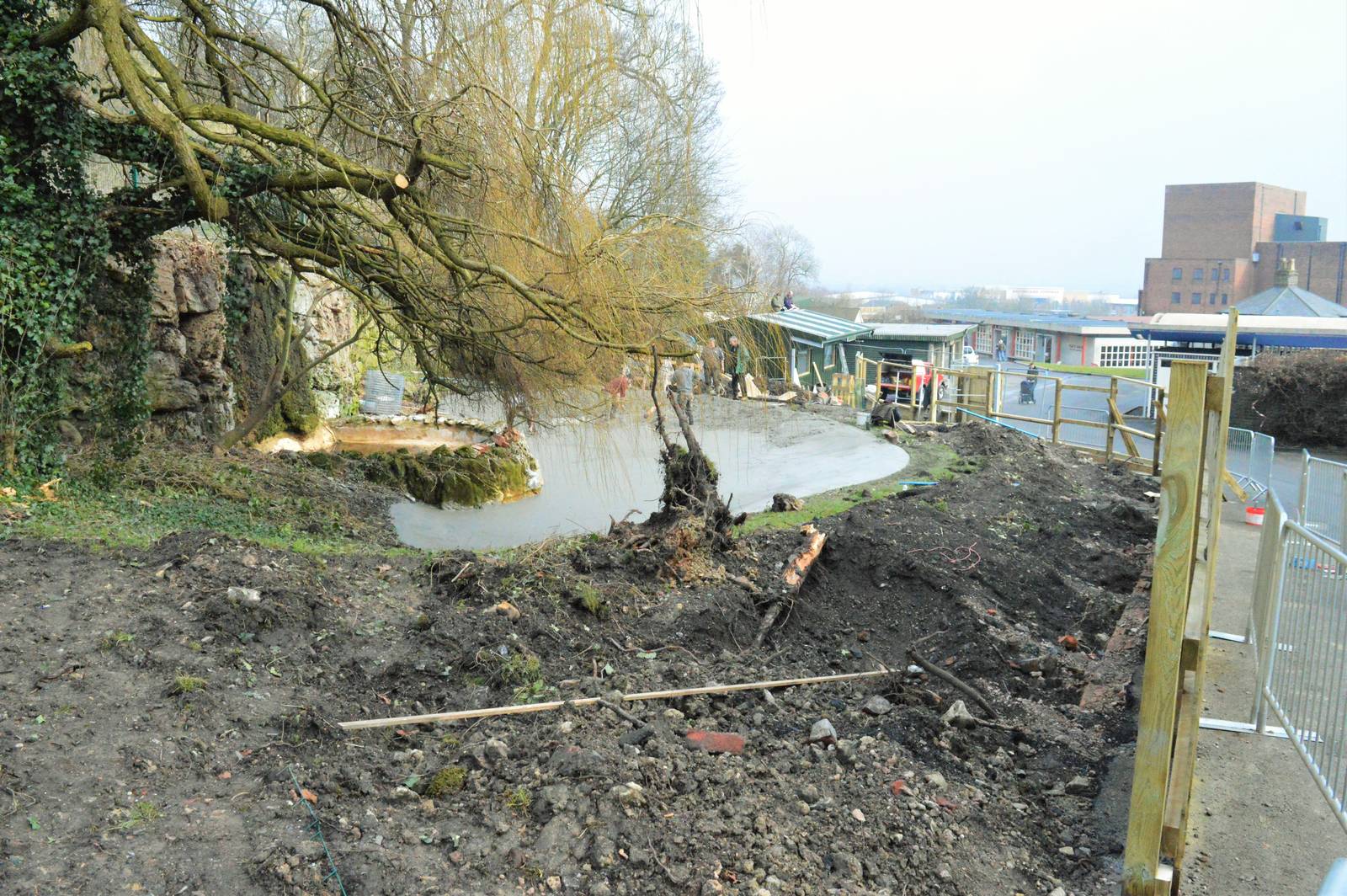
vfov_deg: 47.9
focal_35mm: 27
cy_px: 448
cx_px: 674
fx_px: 1009
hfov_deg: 67.4
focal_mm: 18
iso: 6400
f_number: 9
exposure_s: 1/4000
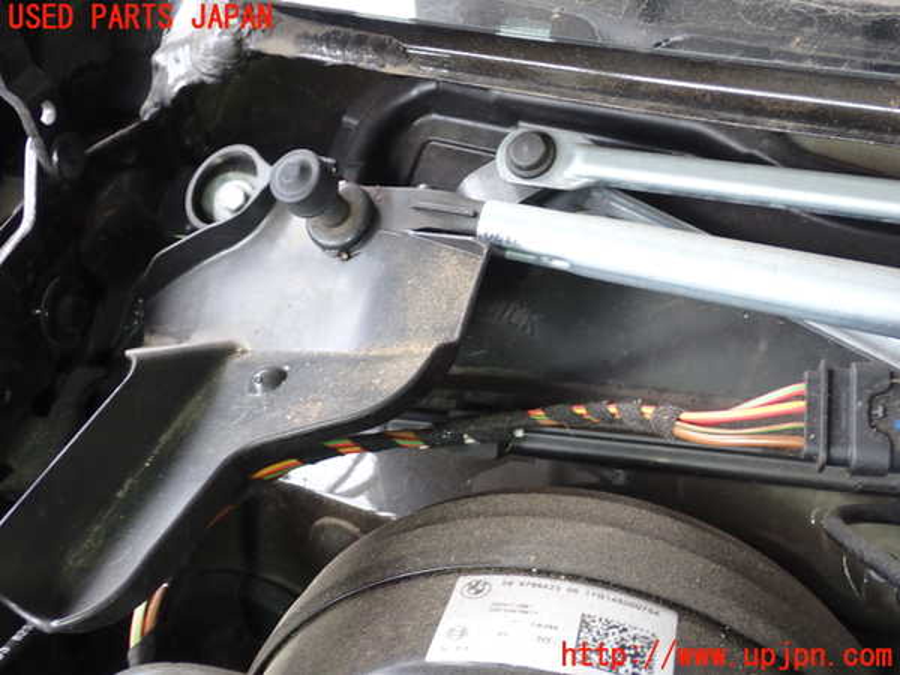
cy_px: 338
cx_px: 450
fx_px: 988
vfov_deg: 37.7
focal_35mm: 38
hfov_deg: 49.0
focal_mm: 6.83
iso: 200
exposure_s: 1/40
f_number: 2.7
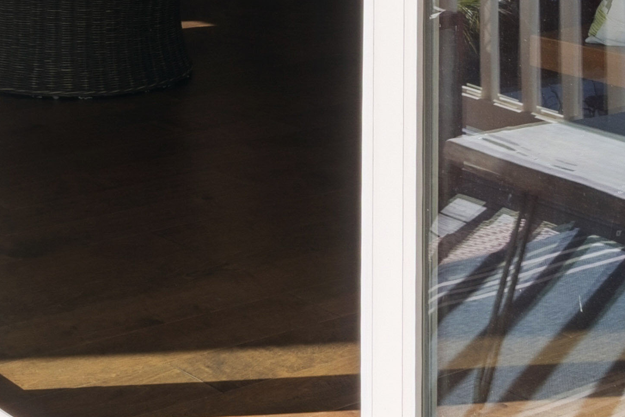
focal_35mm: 93
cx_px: -209
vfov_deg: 13.4
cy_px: -310
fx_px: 1615
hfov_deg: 19.9
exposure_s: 1/1250
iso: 250
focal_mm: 17
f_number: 8
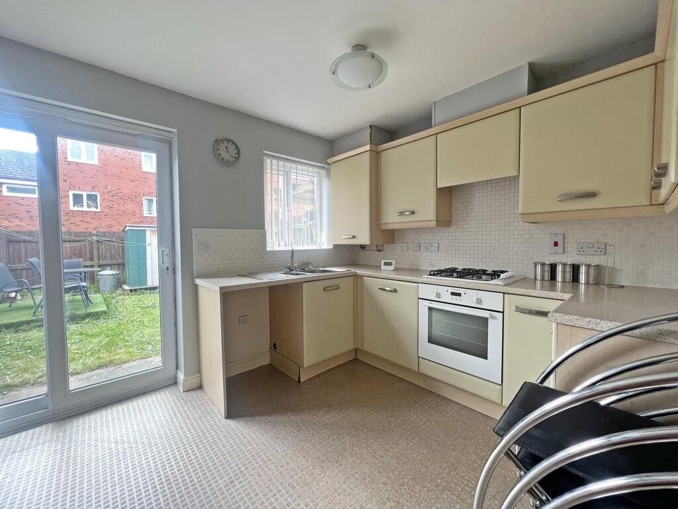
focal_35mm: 13
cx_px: 339
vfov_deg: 89.9
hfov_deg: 106.2
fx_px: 255
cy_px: 254
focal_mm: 1.57
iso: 125
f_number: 1.8
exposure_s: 1/99
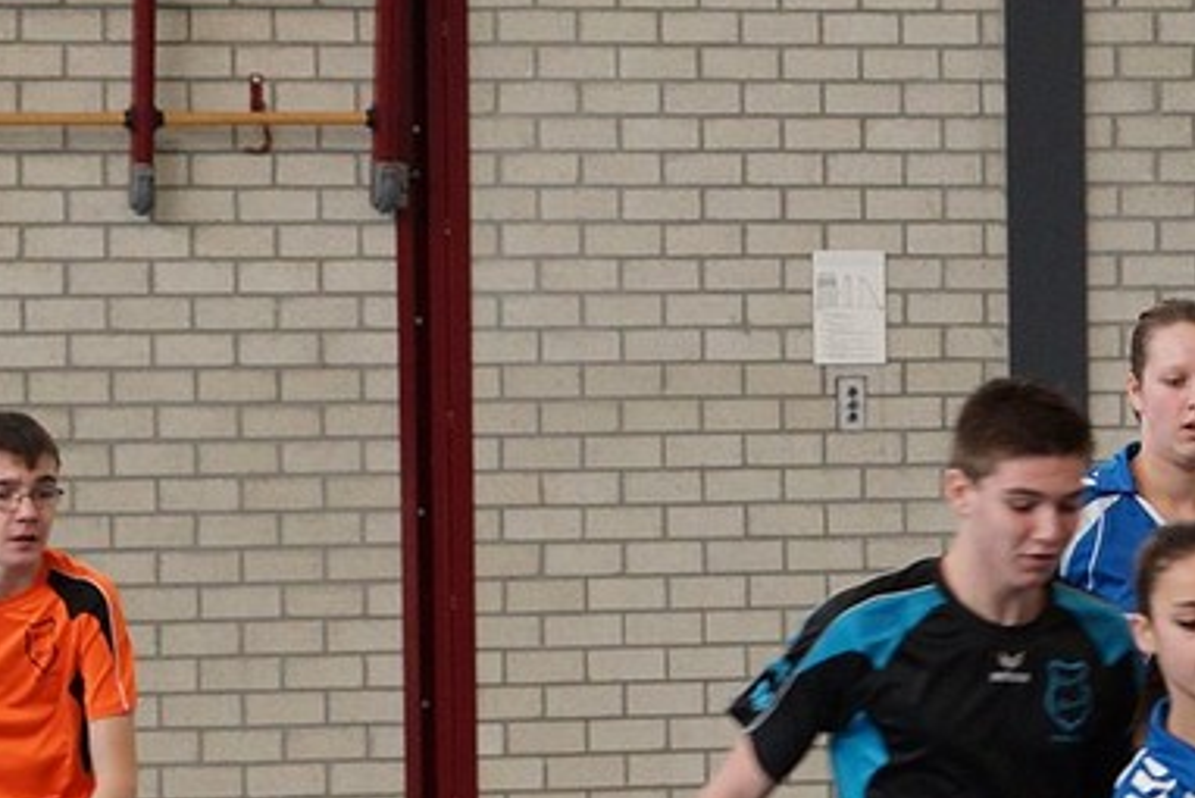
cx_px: 776
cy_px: 837
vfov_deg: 6.8
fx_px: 6674
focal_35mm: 201
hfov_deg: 10.2
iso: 640
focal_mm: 50
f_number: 4
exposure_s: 1/160
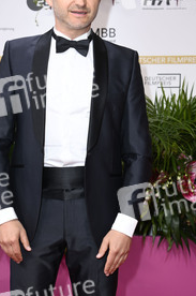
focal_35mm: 90
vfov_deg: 22.7
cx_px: 75
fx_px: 738
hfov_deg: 15.1
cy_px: 145
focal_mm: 62
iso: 640
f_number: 5.6
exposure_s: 1/250
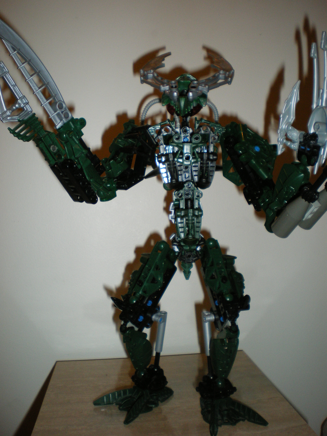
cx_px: 164
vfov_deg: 51.4
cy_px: 218
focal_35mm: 36
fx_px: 453
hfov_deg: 39.7
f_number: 3.1
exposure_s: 1/50
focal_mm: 6.3
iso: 200
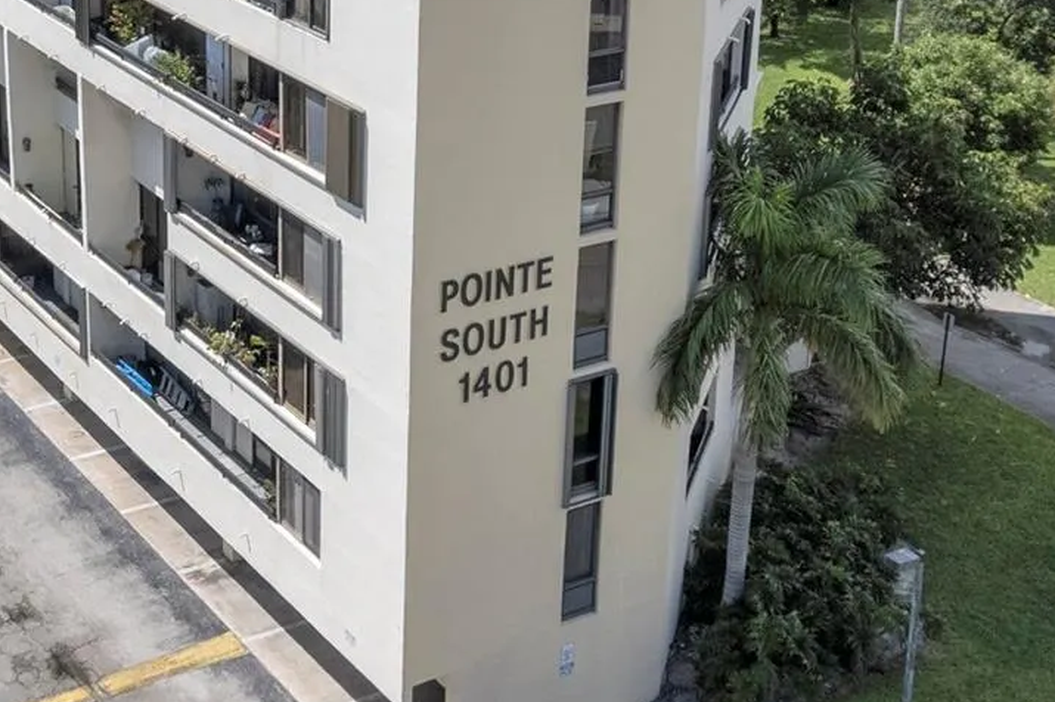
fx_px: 1845
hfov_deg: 31.3
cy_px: 39
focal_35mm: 63
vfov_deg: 21.0
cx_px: 258
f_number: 2.8
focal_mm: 8.38
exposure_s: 1/4000
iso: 120
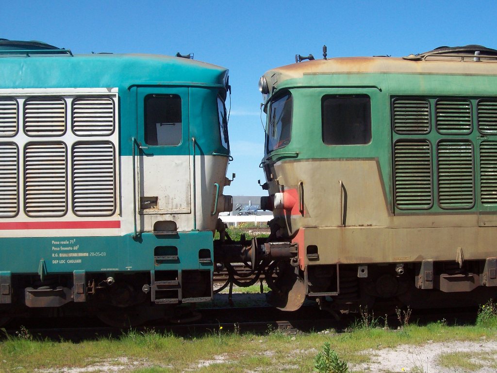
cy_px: 186
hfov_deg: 42.1
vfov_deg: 32.2
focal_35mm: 45
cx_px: 248
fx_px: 646
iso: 80
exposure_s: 1/398
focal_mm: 7.6
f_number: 5.4
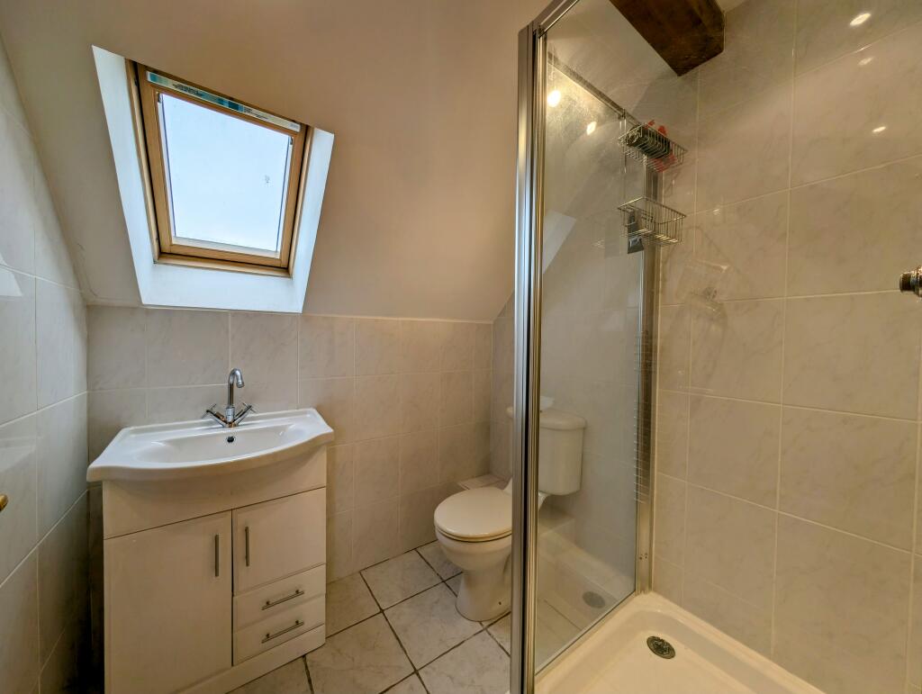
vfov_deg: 94.6
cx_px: 461
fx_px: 320
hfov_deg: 110.5
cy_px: 347
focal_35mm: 12
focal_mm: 2.23
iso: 40
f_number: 1.95
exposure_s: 1/257
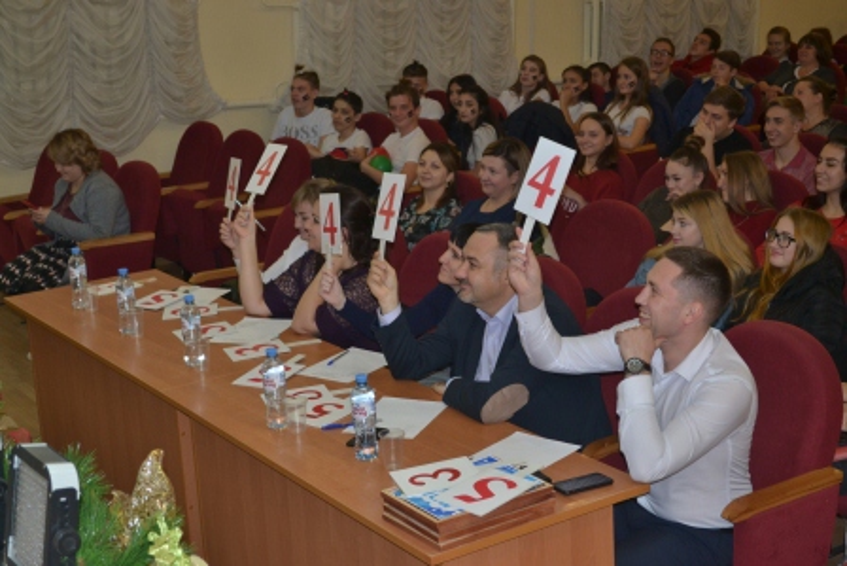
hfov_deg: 33.4
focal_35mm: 60
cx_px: 424
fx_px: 1412
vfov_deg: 22.6
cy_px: 283
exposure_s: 1/60
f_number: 5.3
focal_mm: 40
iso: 800
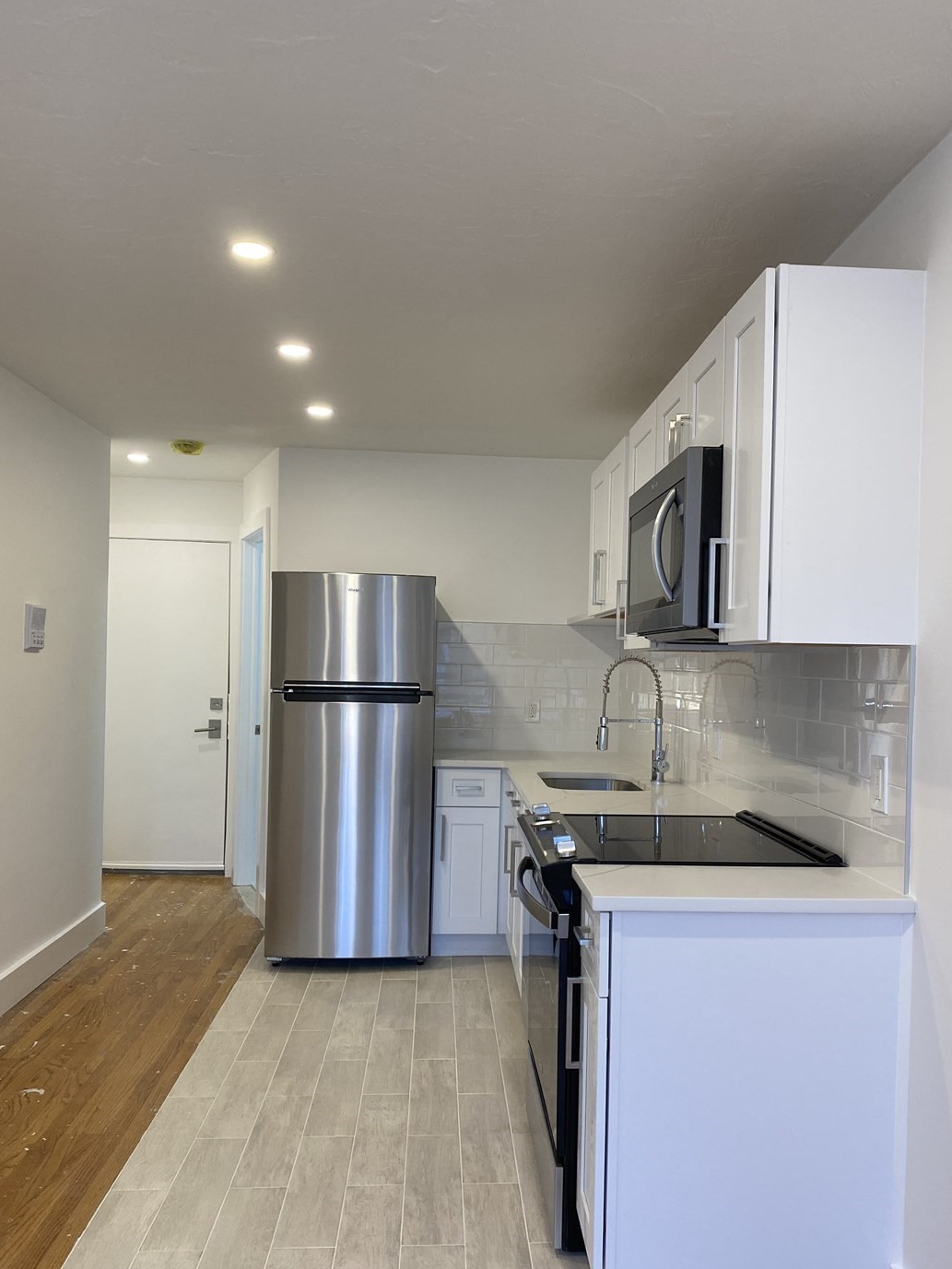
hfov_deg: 48.2
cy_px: 692
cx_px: 511
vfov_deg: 61.5
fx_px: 1063
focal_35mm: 29
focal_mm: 4.25
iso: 125
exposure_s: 1/120
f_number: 1.8
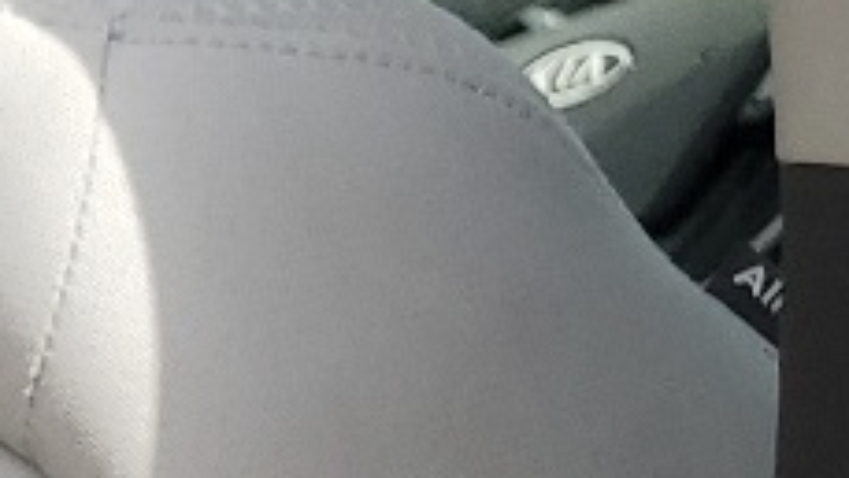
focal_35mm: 198
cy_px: 878
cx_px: -1983
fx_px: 4459
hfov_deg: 8.4
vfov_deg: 6.0
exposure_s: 1/1250
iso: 50
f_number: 1.5
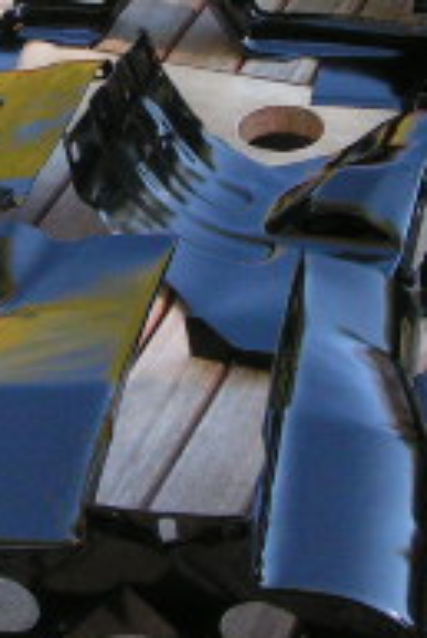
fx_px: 2326
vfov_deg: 15.4
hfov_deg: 10.5
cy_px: 53
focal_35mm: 131
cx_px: 192
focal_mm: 6.3
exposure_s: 1/40
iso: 100
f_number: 6.3
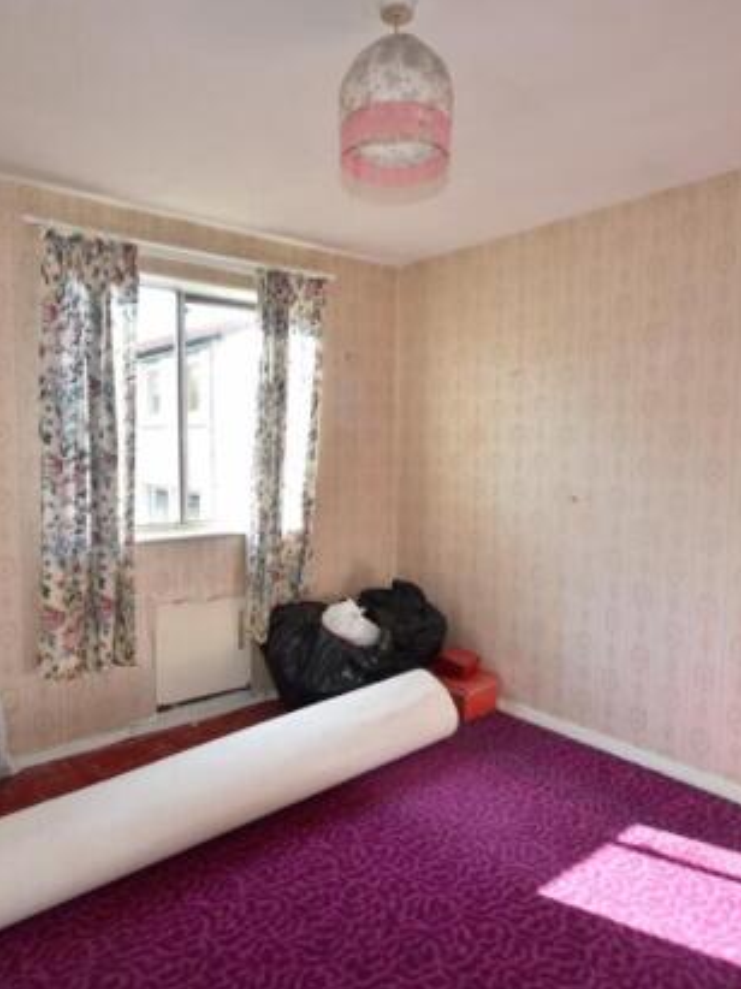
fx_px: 657
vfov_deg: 73.9
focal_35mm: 23
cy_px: 482
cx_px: 360
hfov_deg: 58.8
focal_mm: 10
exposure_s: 1/60
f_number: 5
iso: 100
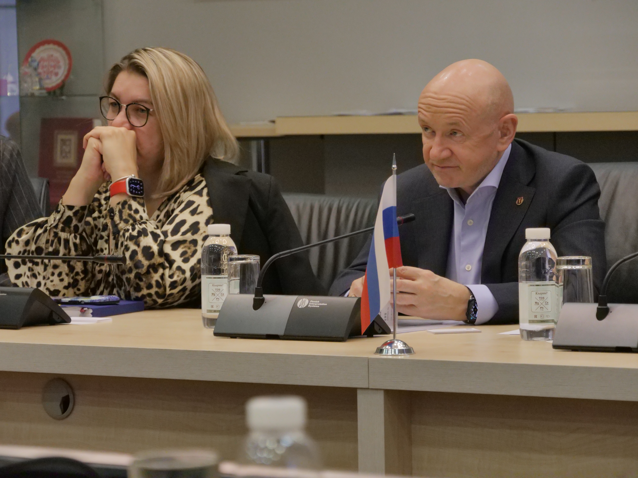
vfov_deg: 9.2
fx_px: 2986
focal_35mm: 162
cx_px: 319
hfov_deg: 12.2
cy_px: 239
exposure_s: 1/160
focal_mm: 81
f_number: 5.4
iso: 3200
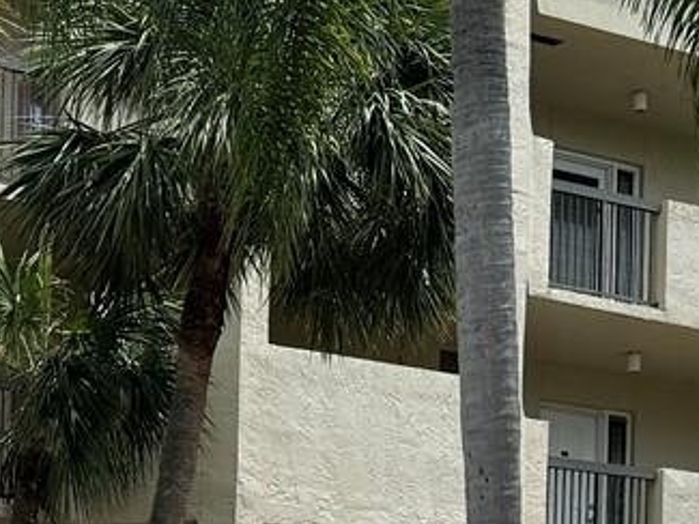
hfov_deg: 16.1
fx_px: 2384
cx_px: -131
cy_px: 960
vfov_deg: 11.6
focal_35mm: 118
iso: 80
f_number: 1.78
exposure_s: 1/3413
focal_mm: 6.76
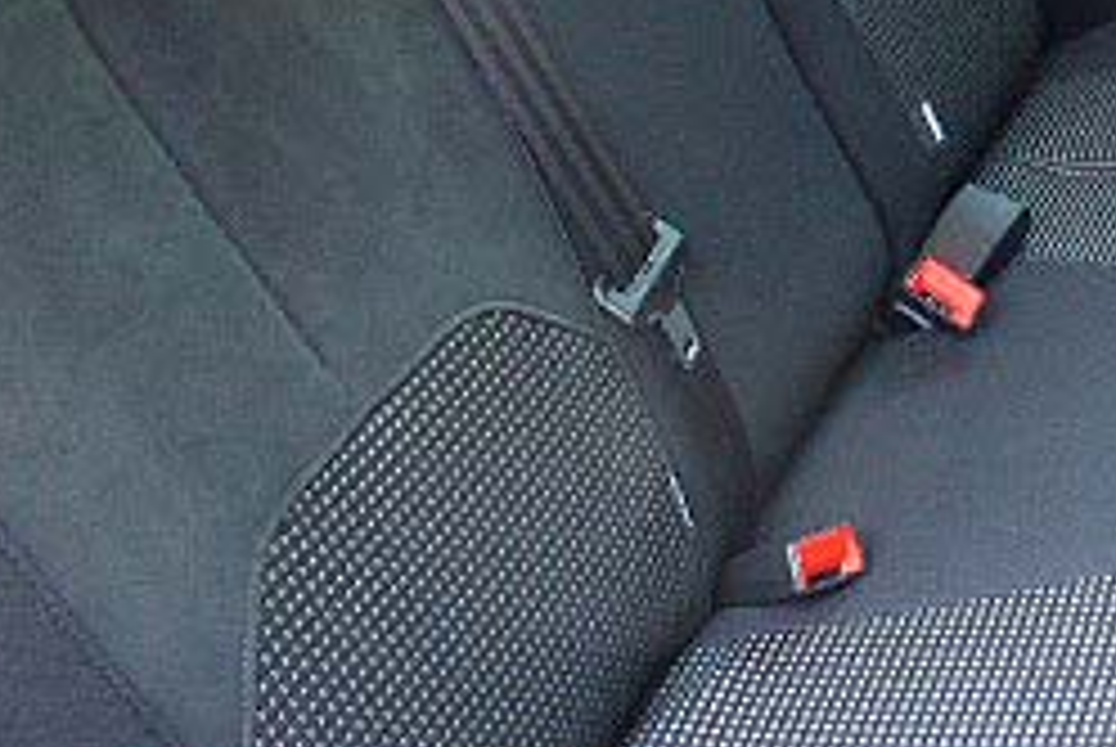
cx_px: 936
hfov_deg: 29.2
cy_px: 238
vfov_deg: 20.3
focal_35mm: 67
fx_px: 2079
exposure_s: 1/8
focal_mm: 4.3
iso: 400
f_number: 3.3
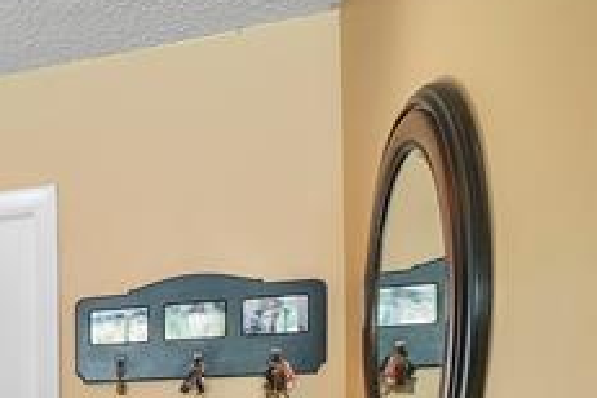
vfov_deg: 23.6
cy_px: 487
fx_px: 862
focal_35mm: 52
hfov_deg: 27.2
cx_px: -292
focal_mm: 10
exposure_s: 1/4
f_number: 11
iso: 200
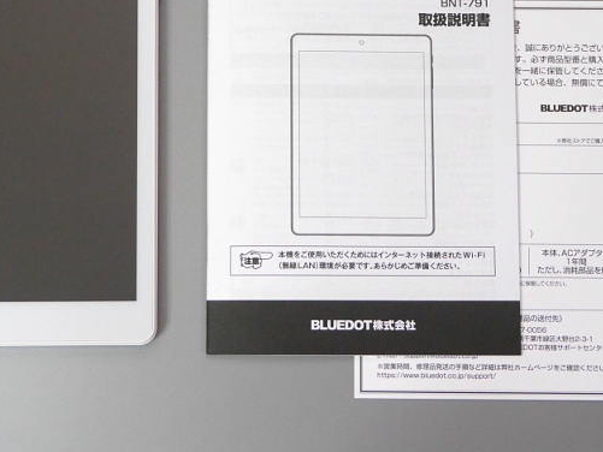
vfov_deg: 14.9
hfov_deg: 19.8
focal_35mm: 99
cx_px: 243
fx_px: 1725
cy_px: 103
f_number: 5.5
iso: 1000
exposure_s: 1/60
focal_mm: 31
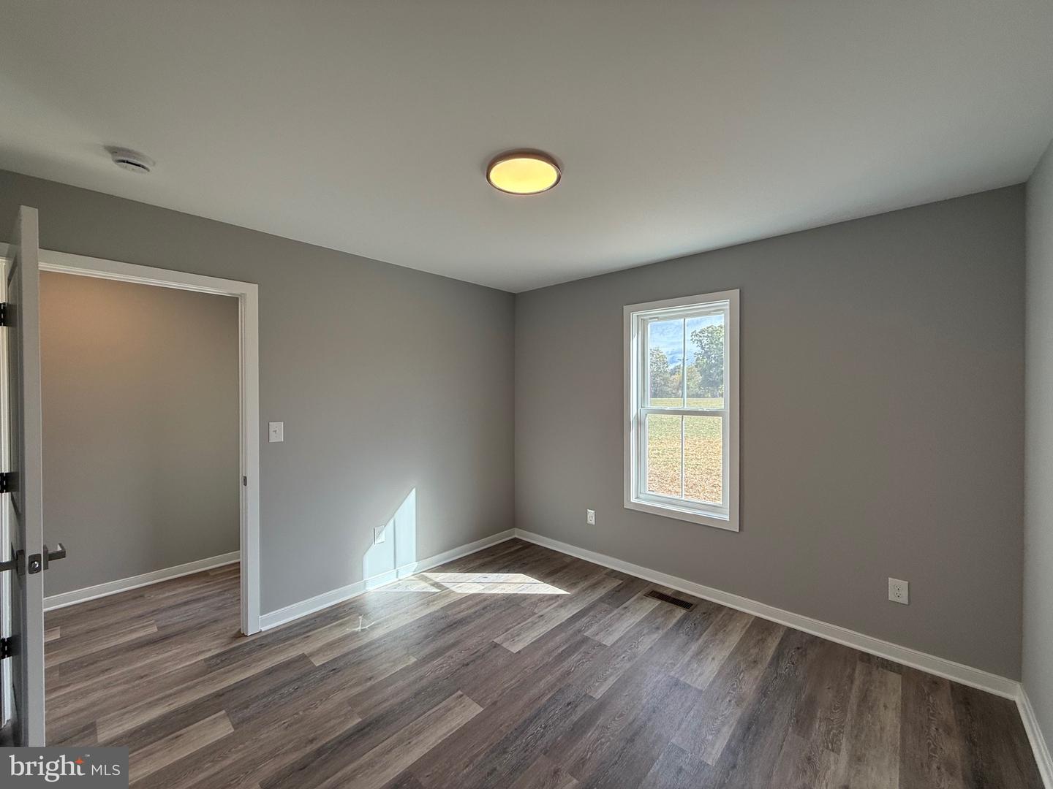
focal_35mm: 14
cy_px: 394
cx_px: 526
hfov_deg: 102.1
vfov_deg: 85.7
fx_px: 426
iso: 64
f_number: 2.2
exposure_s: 1/155
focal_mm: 2.22
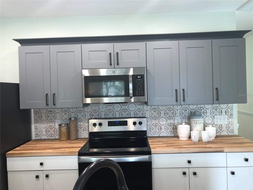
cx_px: 126
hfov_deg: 63.4
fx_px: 205
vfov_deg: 49.7
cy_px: 95
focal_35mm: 28
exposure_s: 1/20
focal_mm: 3.99
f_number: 1.8
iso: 40
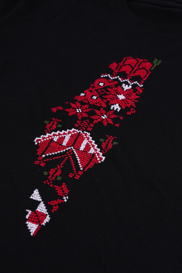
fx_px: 409
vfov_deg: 36.9
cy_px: 136
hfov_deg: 25.1
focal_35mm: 54
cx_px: 91
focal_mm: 36
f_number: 10
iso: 125
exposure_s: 1/125
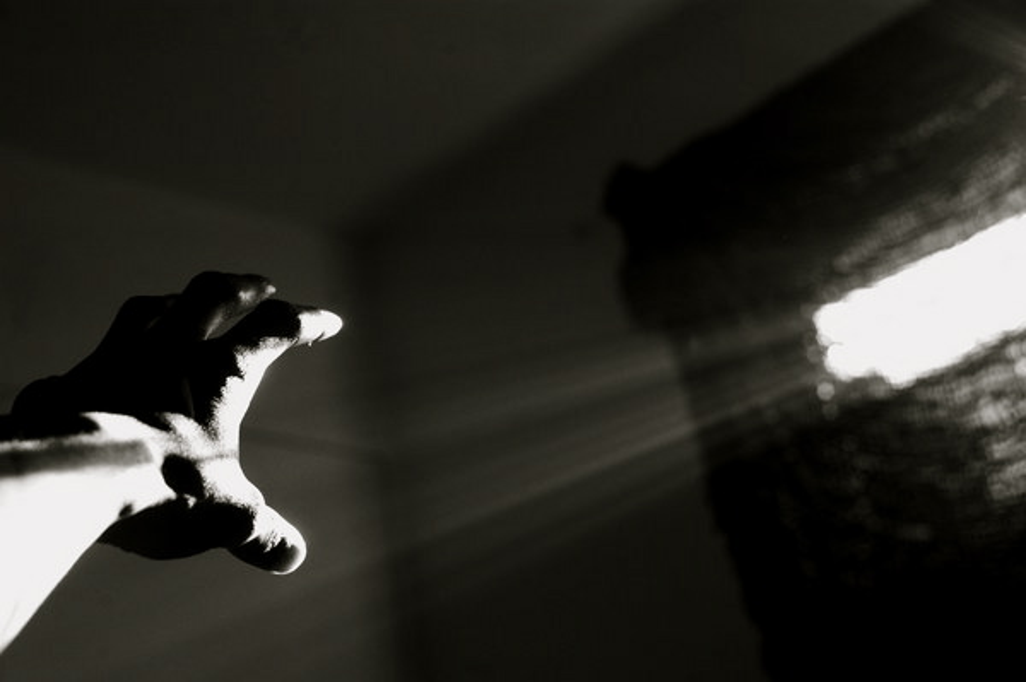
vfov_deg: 25.7
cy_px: 341
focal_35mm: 52
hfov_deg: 37.9
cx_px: 513
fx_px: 1495
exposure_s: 1/80
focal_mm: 35
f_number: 4.5
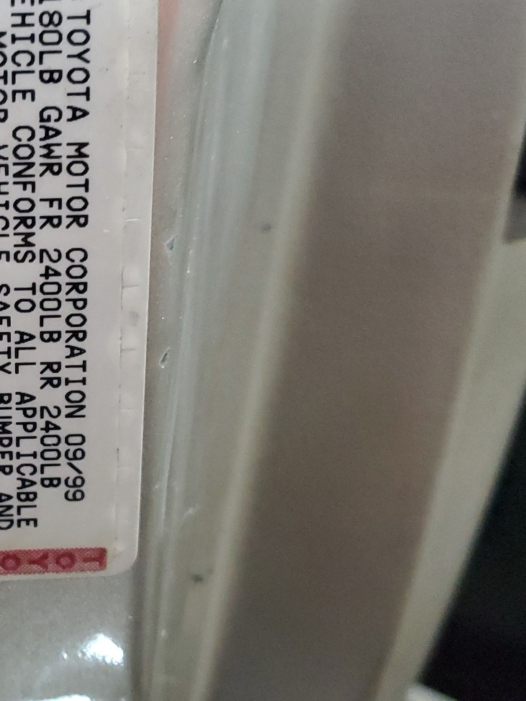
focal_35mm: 57
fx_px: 1155
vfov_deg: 33.8
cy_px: 350
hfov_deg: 24.4
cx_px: -12
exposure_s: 1/60.2
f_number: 1.5
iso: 410
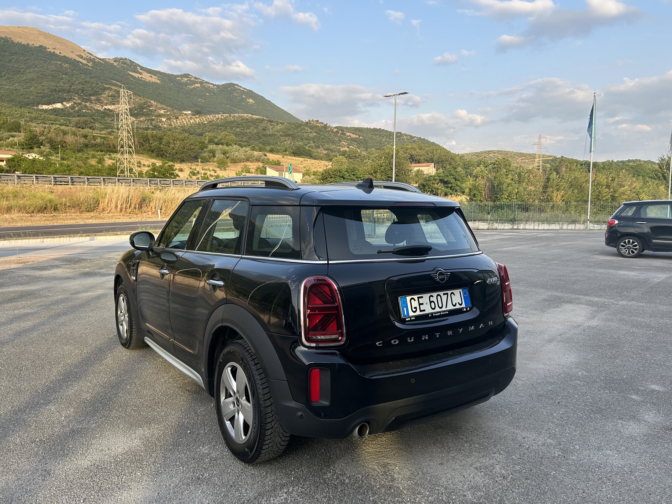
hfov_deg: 67.3
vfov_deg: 53.1
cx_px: 336
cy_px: 252
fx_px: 505
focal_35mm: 26
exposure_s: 1/808
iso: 50
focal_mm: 5.7
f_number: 1.5
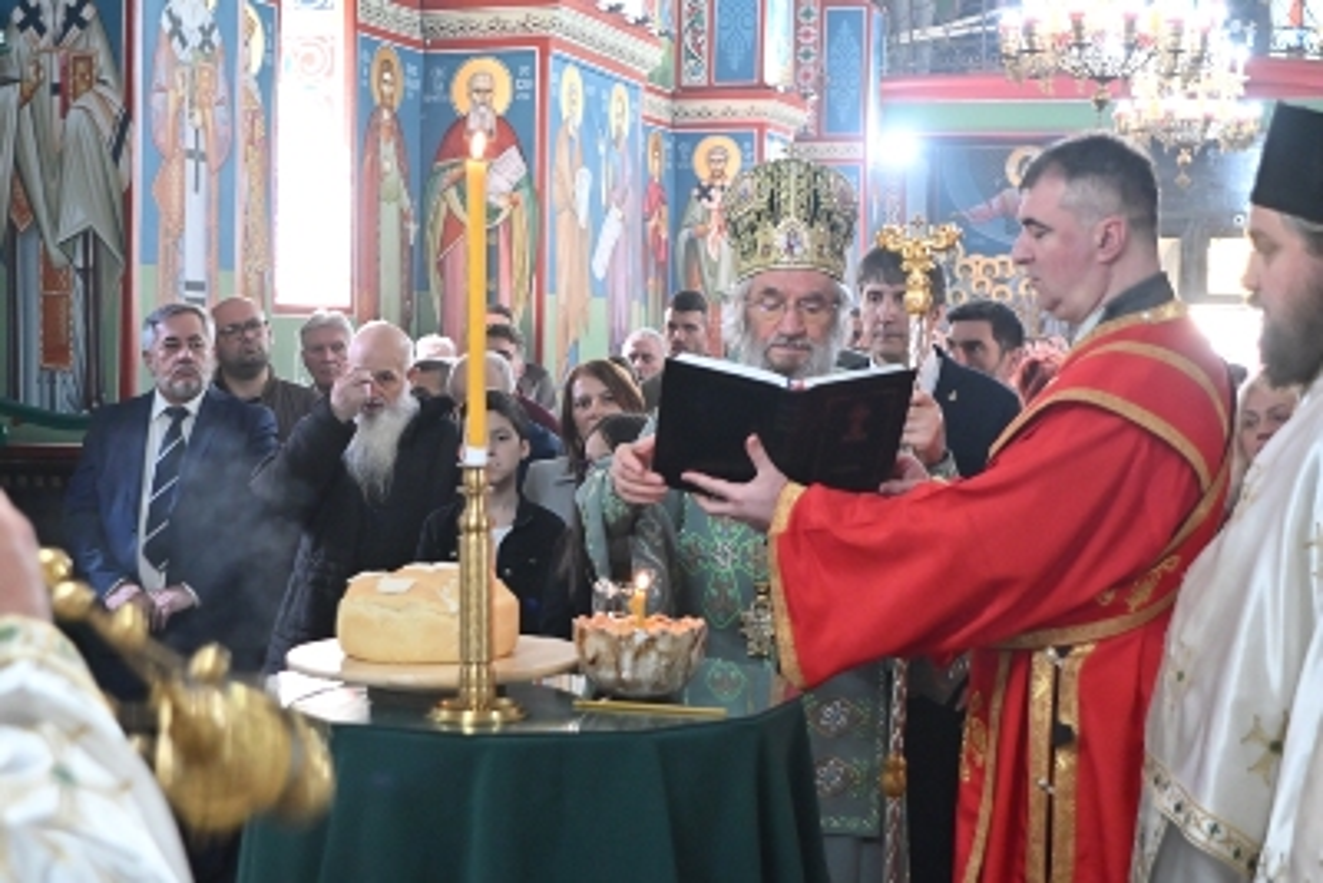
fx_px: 1930
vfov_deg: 25.8
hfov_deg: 37.8
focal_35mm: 52
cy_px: 442
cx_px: 662
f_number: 4.5
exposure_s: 1/80
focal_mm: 35
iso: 3200
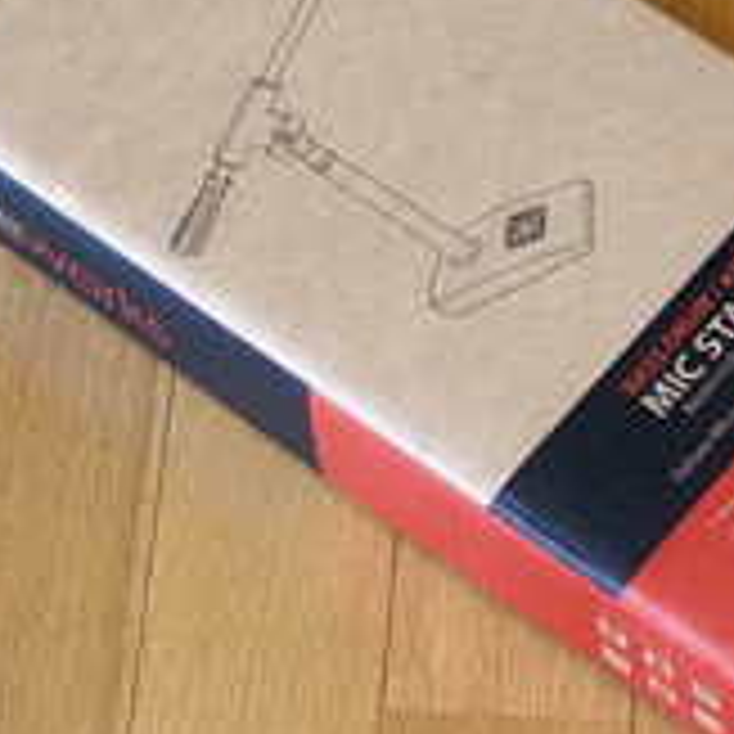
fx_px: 4366
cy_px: 241
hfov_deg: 9.6
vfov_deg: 9.6
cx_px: 527
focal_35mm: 182
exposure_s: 1/80
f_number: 5
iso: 3200
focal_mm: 40
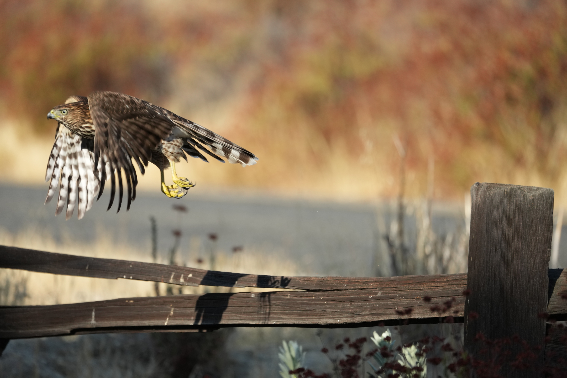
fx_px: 6300
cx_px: 284
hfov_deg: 5.2
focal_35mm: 400
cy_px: 189
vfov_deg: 3.4
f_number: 6.3
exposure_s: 1/1600
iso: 800
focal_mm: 400
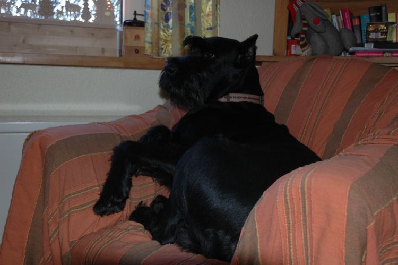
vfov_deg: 30.8
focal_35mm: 44
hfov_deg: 45.0
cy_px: 132
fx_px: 481
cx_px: 199
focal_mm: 29
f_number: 4
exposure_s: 1/60
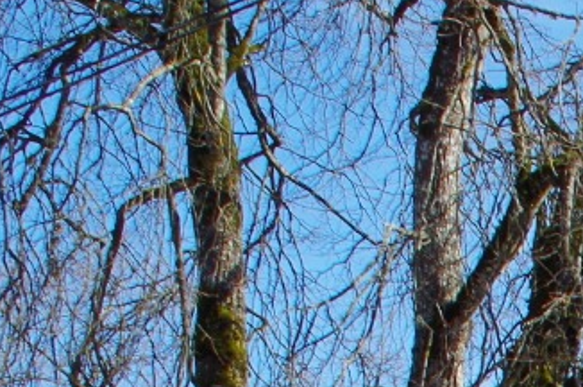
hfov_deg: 10.6
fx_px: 2909
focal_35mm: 180
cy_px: 890
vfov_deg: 7.2
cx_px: 1132
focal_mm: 24
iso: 250
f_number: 11
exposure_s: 1/125
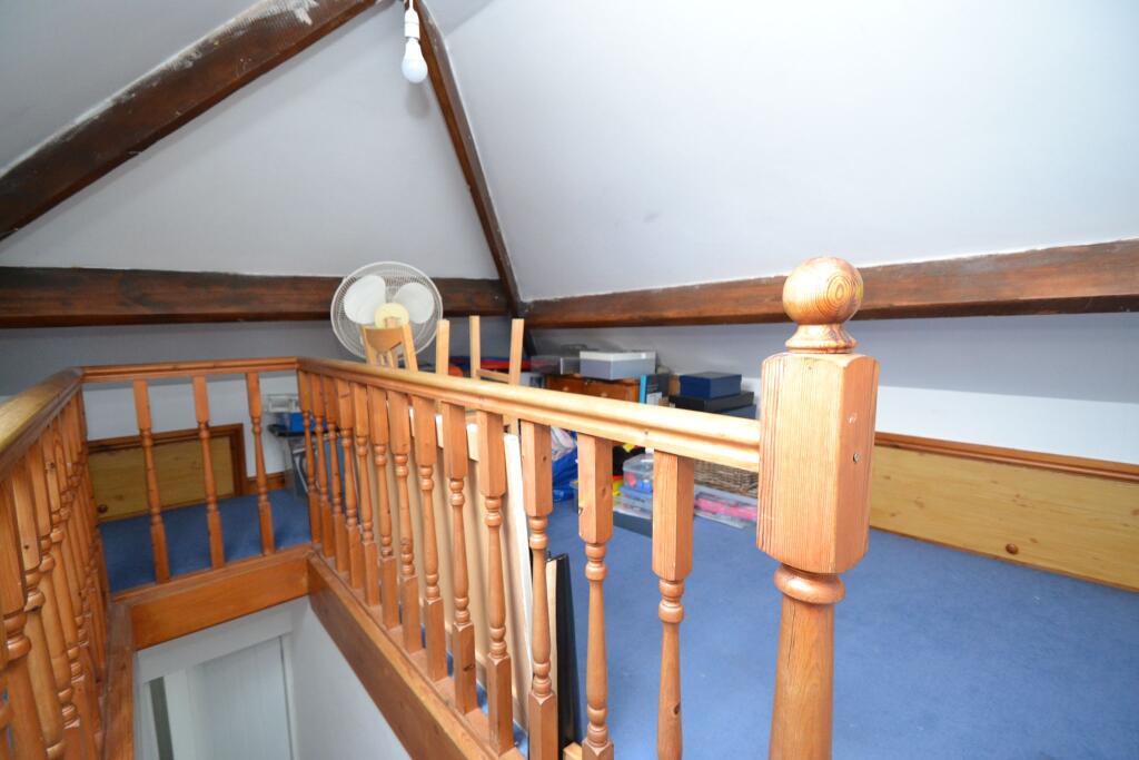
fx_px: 475
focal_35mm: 15
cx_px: 570
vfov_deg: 77.3
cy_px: 380
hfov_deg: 100.4
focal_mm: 10
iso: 2000
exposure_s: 1/60
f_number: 3.5
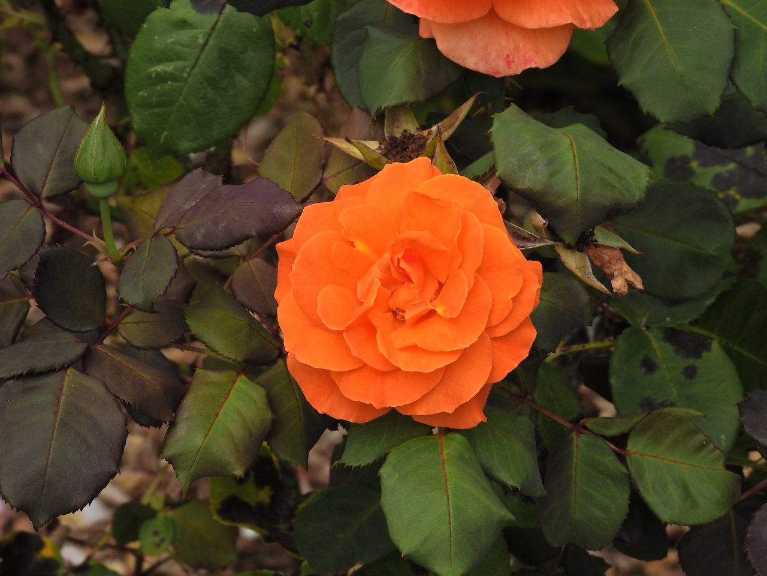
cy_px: 288
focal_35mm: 200
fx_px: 4431
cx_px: 384
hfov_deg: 9.9
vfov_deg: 7.4
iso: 100
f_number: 4.5
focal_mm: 35.7
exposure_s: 1/1000
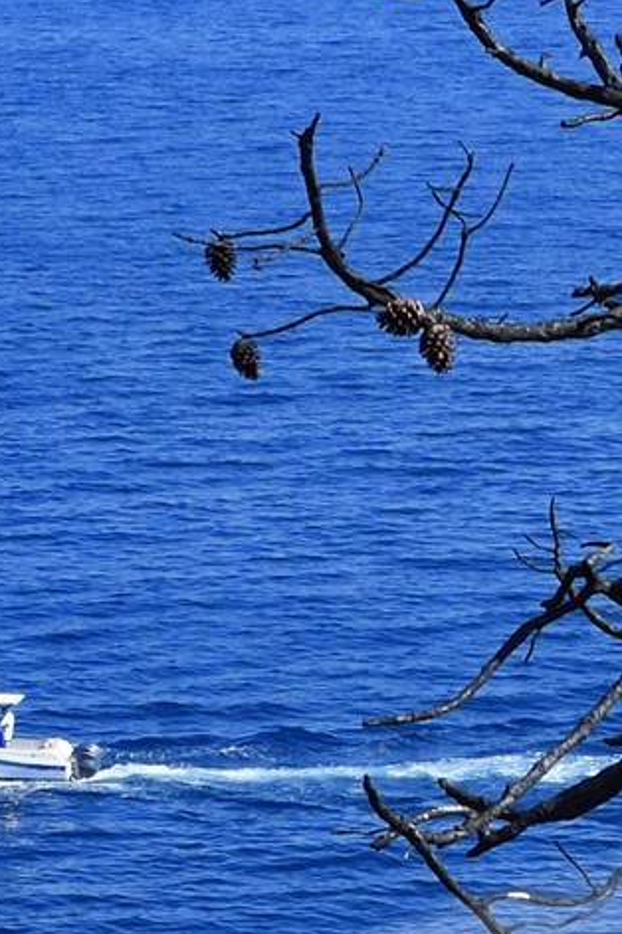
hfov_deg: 6.0
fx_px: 5943
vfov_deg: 8.6
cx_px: 749
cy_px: 1787
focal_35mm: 229
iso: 200
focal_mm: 45
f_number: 10
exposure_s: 1/250
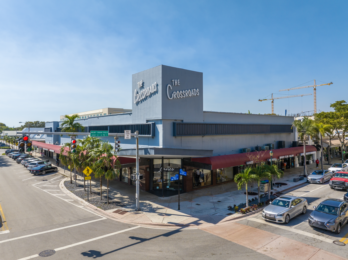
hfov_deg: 71.6
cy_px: 130
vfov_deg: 56.8
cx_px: 174
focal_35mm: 24
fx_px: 241
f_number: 6.3
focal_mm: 12.29
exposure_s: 1/640
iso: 100
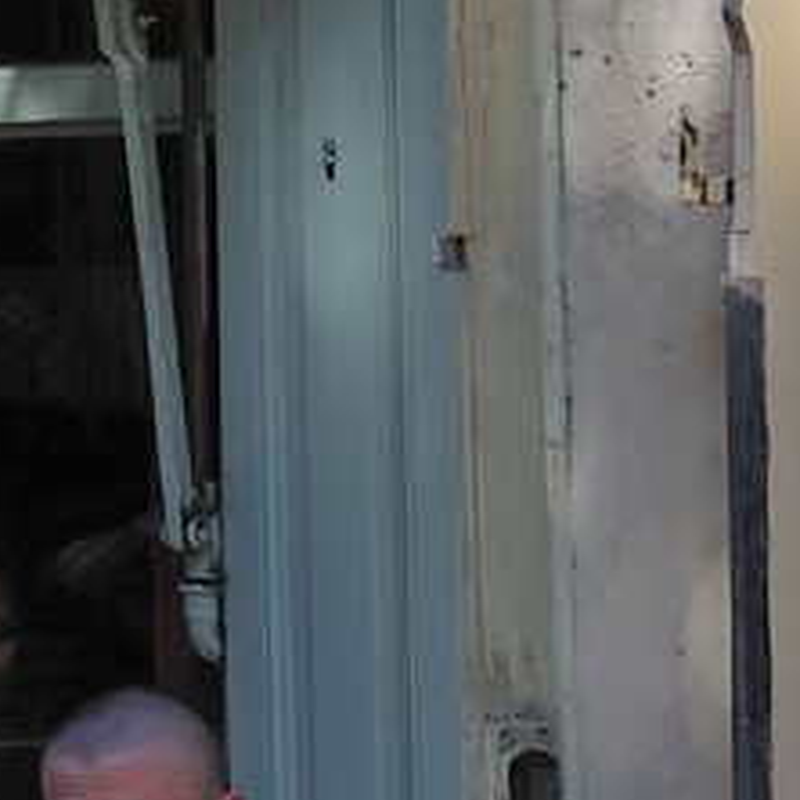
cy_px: -238
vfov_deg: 8.8
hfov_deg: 8.2
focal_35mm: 196
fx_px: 5125
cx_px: -1106
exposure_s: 1/160
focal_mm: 32
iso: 200
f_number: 4
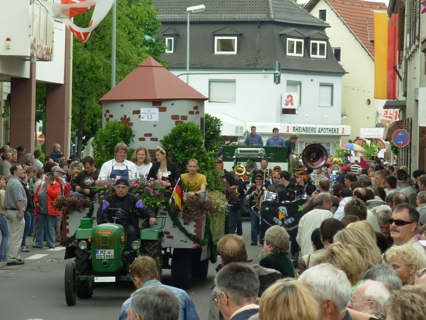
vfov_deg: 7.8
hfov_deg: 10.4
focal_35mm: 190
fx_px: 2338
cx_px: 213
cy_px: 160
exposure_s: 1/102
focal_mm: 31.4
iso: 50
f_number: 5
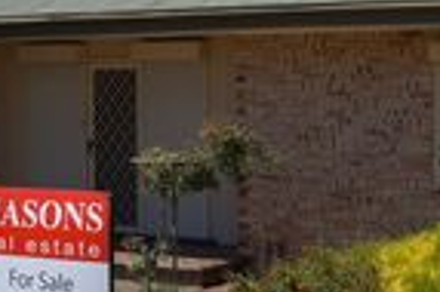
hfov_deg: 22.7
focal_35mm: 89
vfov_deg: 15.3
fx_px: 1087
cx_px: 335
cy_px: 161
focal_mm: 18
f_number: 5.6
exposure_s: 1/800
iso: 100
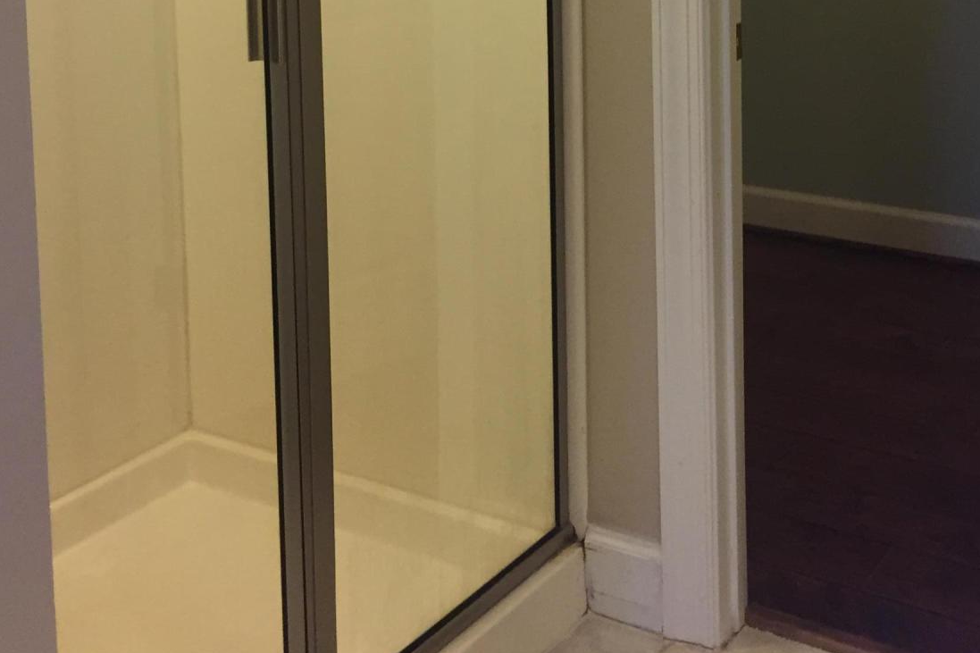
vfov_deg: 23.0
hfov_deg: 36.2
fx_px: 1497
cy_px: -80
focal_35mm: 55
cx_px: 568
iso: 125
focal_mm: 4.15
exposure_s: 1/30
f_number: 2.2
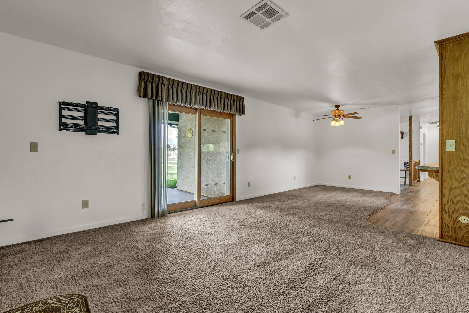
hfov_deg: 96.7
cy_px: 156
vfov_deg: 73.8
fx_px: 208
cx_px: 234
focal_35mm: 16
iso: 1600
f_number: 10
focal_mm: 16
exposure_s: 1/40
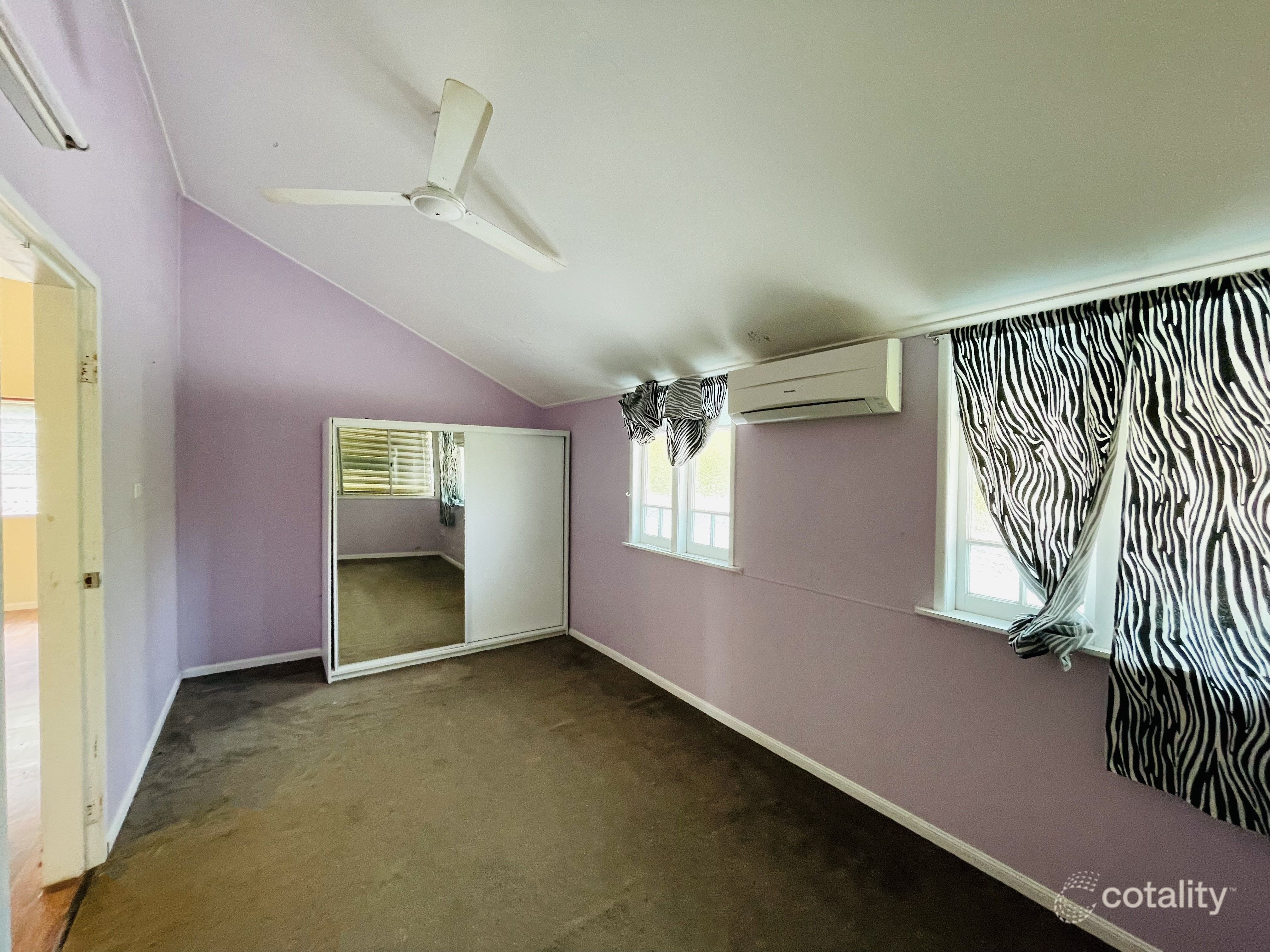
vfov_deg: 85.7
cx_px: 635
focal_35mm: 14
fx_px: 514
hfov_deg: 102.1
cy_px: 476
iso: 320
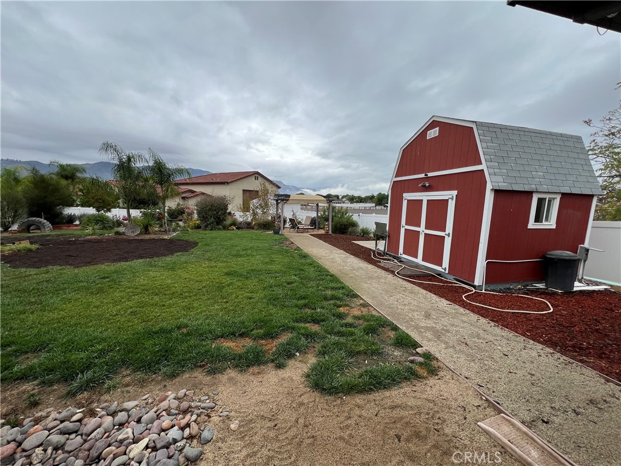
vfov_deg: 89.9
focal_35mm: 13
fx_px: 233
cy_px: 233
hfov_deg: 106.2
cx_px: 310
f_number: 1.8
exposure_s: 1/389
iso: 32
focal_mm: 1.57
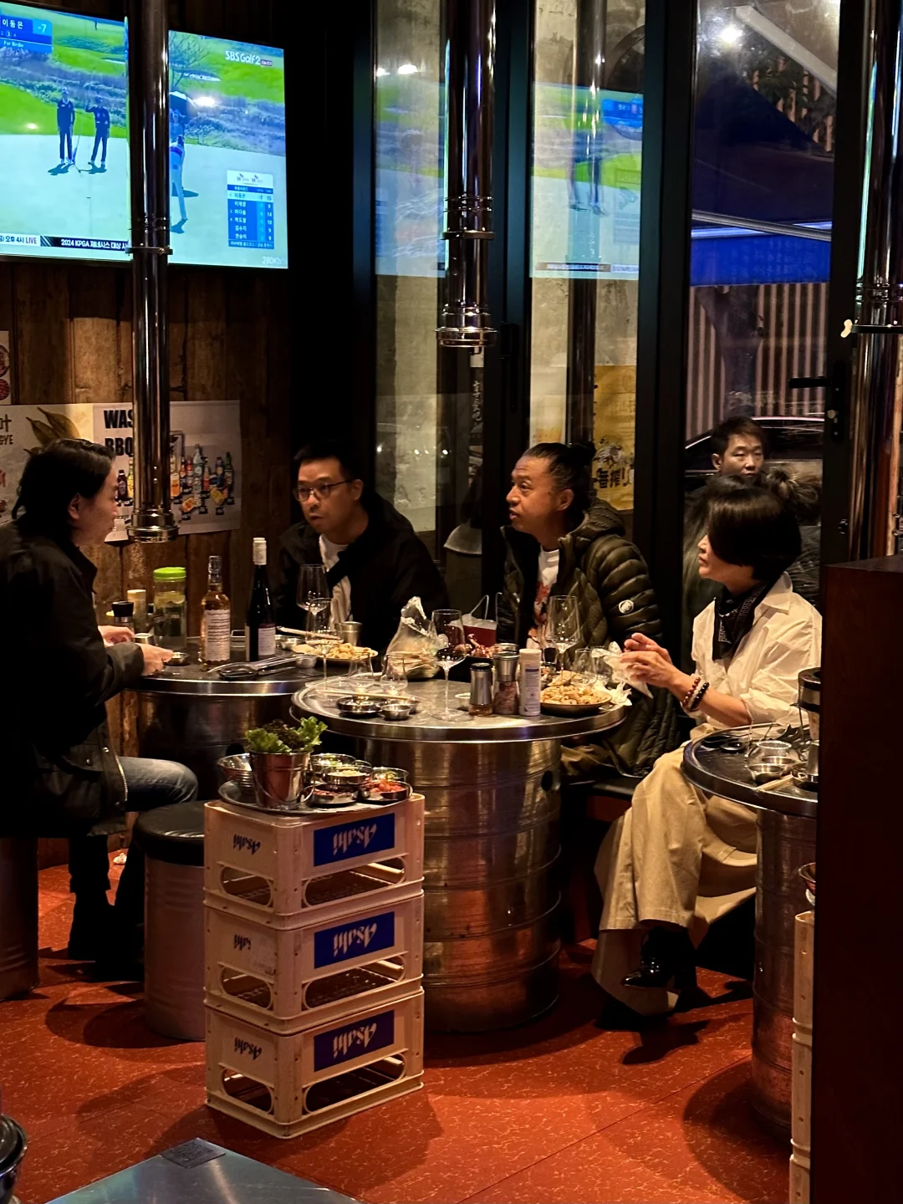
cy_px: 602
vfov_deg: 39.7
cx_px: 452
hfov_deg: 30.3
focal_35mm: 48
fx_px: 1670
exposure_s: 1/33
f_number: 1.78
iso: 400
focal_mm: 6.86
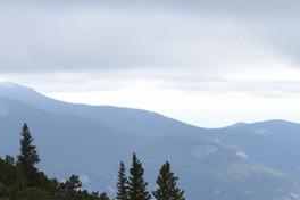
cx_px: 518
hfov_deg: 13.7
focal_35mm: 136
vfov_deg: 9.9
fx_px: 1133
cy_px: 267
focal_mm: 28
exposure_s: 1/200
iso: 100
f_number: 7.1
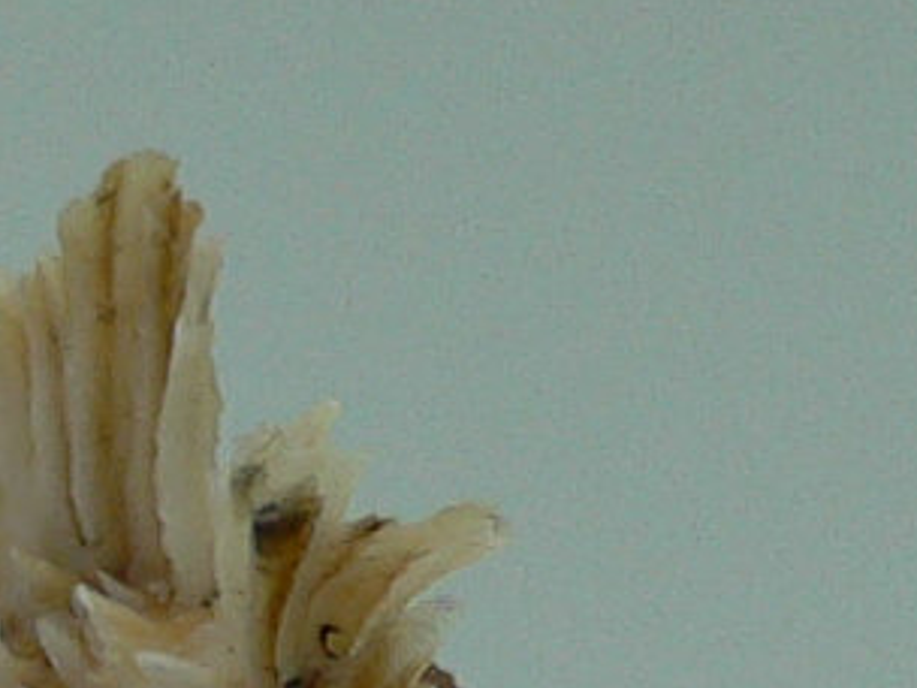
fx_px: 6146
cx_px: -100
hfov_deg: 8.5
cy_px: 1910
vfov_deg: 6.0
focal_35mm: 232
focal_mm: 4.6
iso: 80
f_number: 2.8
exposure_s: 1/100
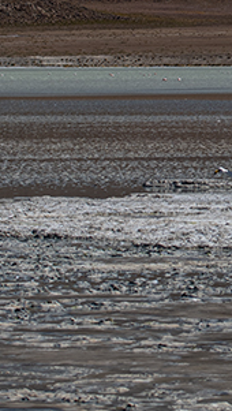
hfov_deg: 3.3
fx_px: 3980
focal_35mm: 365
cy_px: 31
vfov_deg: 5.9
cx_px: 412
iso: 100
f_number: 7.1
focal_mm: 70
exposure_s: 1/200
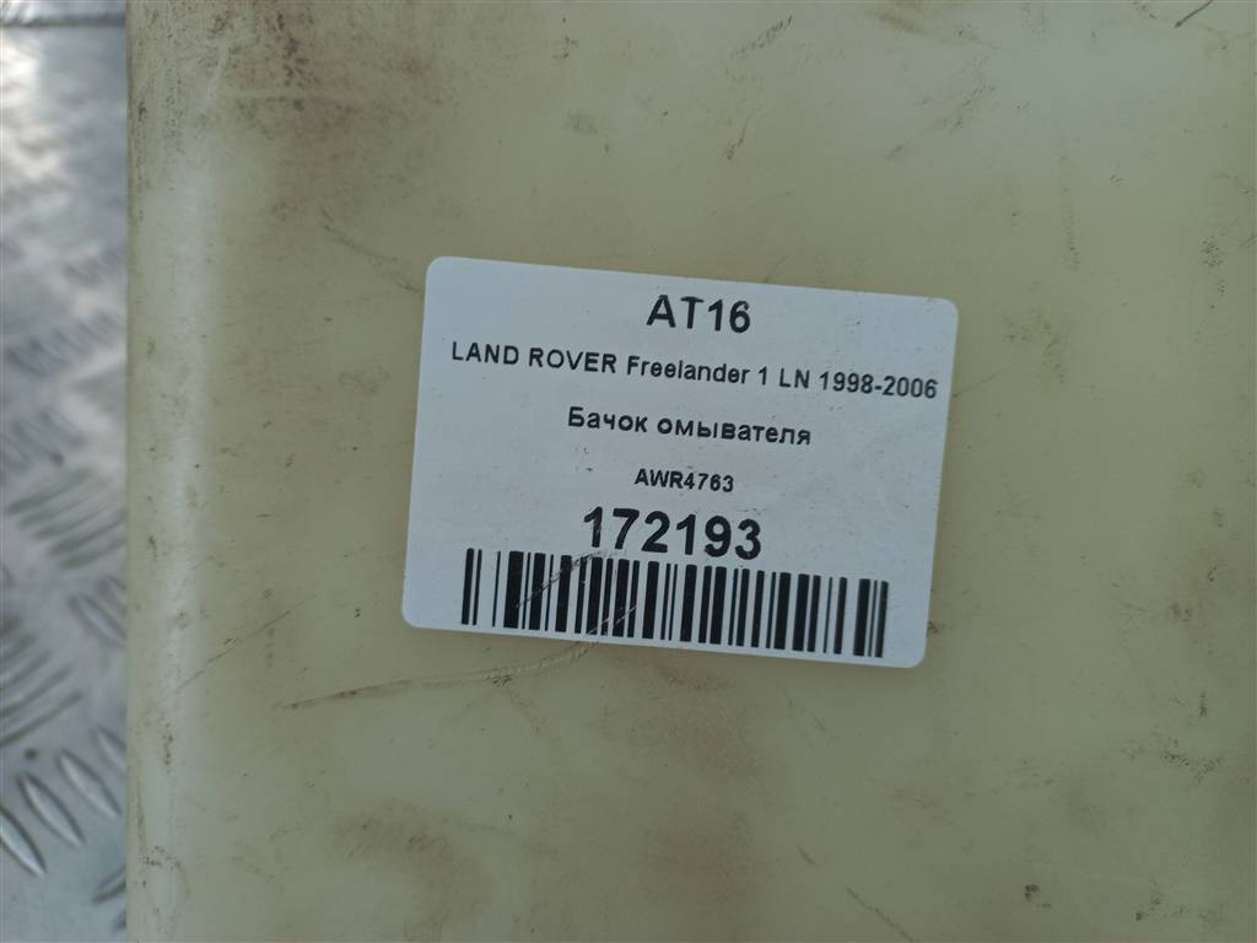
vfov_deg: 54.9
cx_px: 628
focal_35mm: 25
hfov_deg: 69.4
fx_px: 908
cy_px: 472
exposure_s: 1/50
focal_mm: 4.6
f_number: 1.8
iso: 32
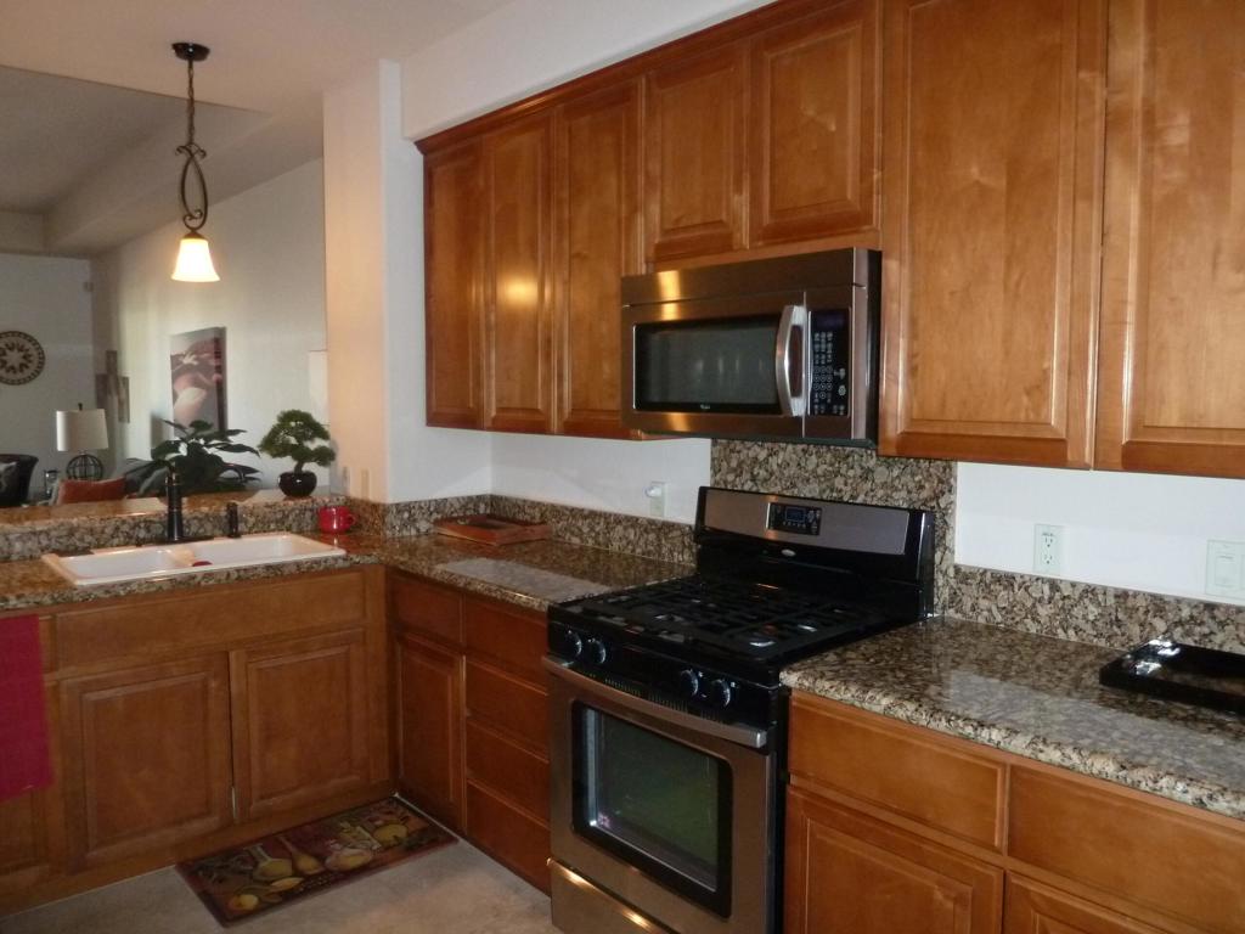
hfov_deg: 69.4
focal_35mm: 25
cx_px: 622
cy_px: 467
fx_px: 899
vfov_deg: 54.9
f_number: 3.3
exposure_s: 1/30
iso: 320
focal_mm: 4.1
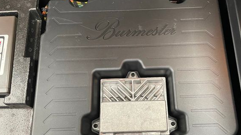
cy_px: 71
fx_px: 205
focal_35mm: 32
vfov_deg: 36.7
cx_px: 132
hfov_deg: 60.9
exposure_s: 1/40
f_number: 1.6
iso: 640
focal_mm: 4.2
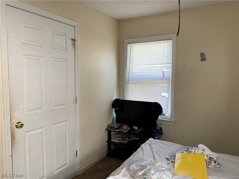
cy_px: 90
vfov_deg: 53.1
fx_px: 180
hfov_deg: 67.3
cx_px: 120
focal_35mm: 26
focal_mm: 4.25
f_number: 1.8
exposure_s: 1/69
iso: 100
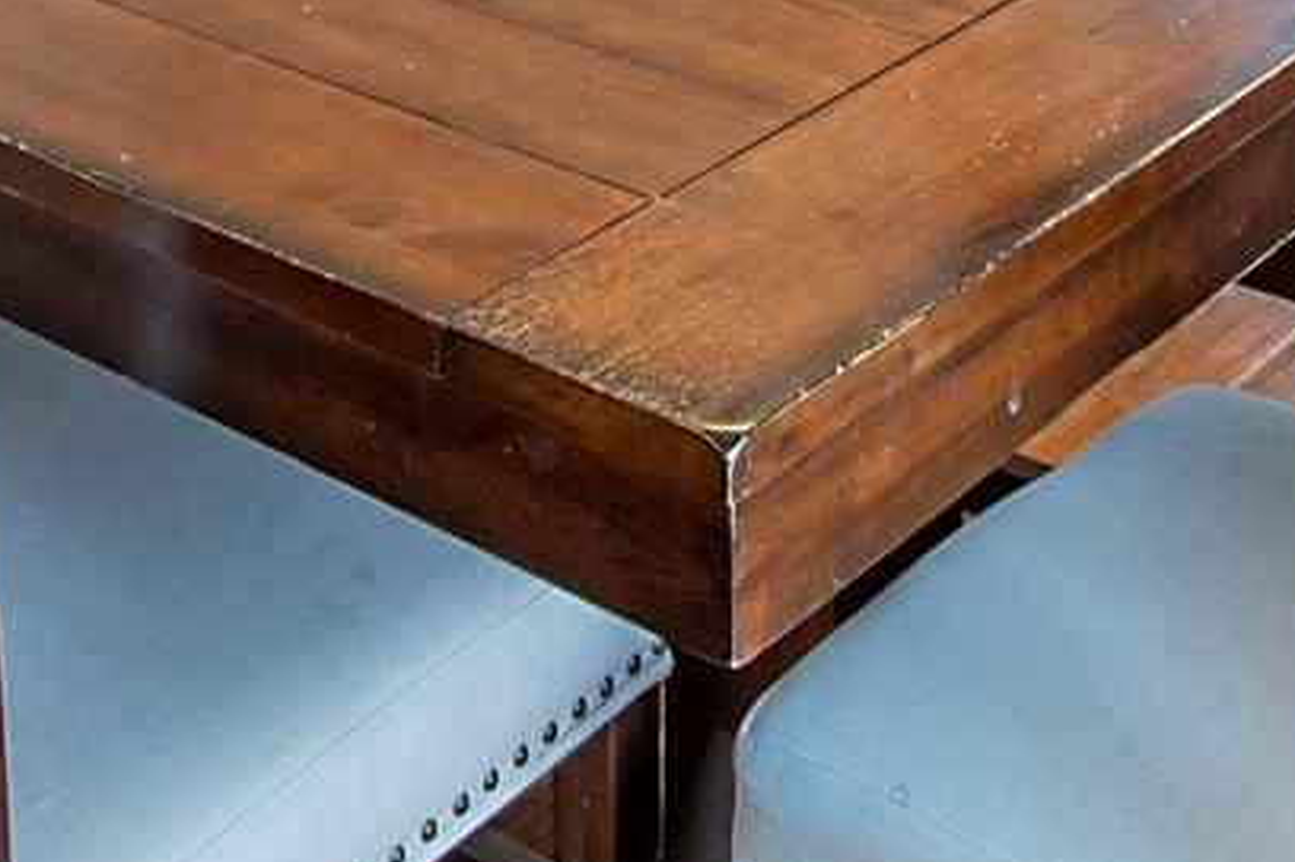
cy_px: -1217
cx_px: 471
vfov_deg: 12.9
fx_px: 2876
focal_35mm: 80
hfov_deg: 25.3
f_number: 11
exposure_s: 1/2
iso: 100
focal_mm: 10
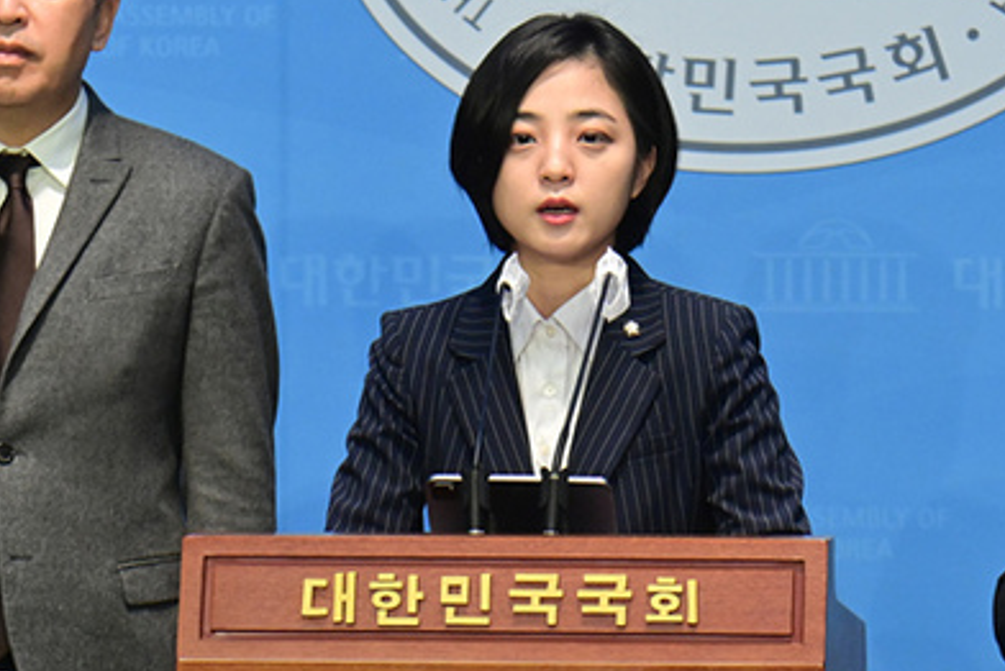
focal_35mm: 359
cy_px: 327
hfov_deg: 5.7
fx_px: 10029
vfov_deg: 3.8
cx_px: 303
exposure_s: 1/500
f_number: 8
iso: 6400
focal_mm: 220
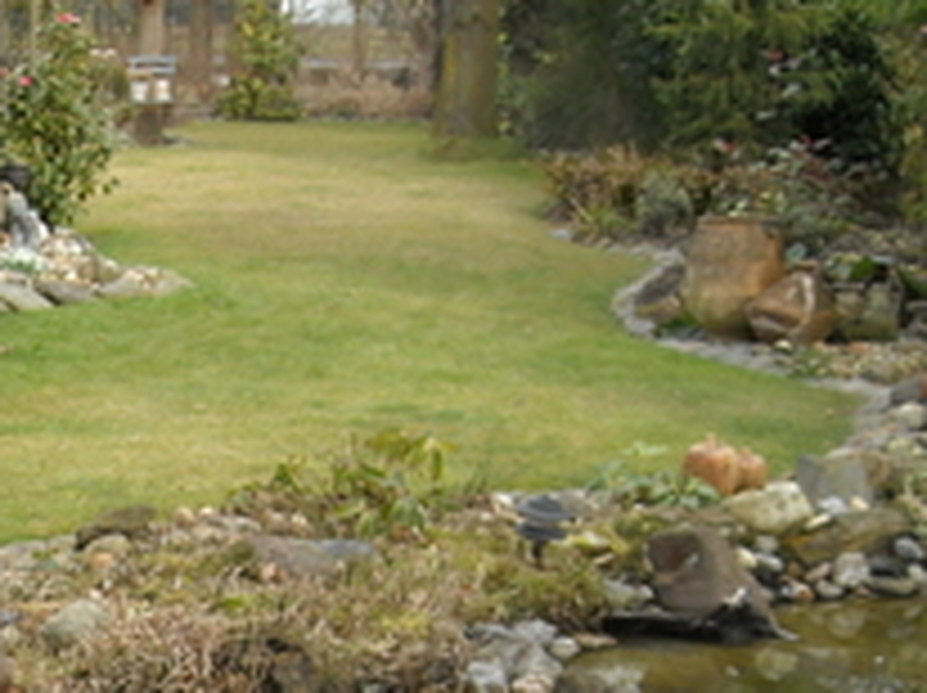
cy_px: 900
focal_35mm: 102
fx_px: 2728
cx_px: -212
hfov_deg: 18.2
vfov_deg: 13.9
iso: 64
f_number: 2.8
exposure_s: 1/176
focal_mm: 5.7
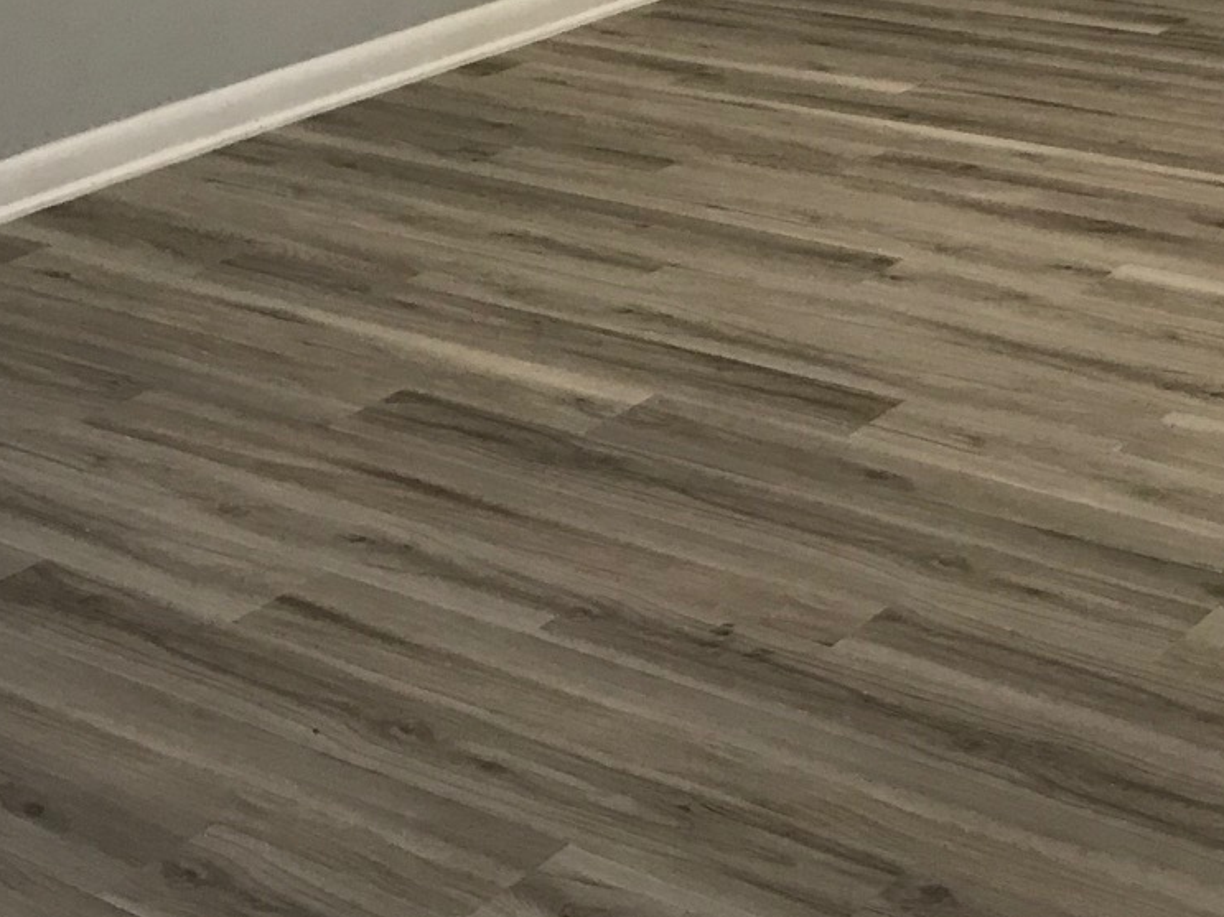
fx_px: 2687
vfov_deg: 18.9
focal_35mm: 76
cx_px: 825
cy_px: 0
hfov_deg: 25.5
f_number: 1.8
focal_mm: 3.99
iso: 40
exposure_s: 1/17
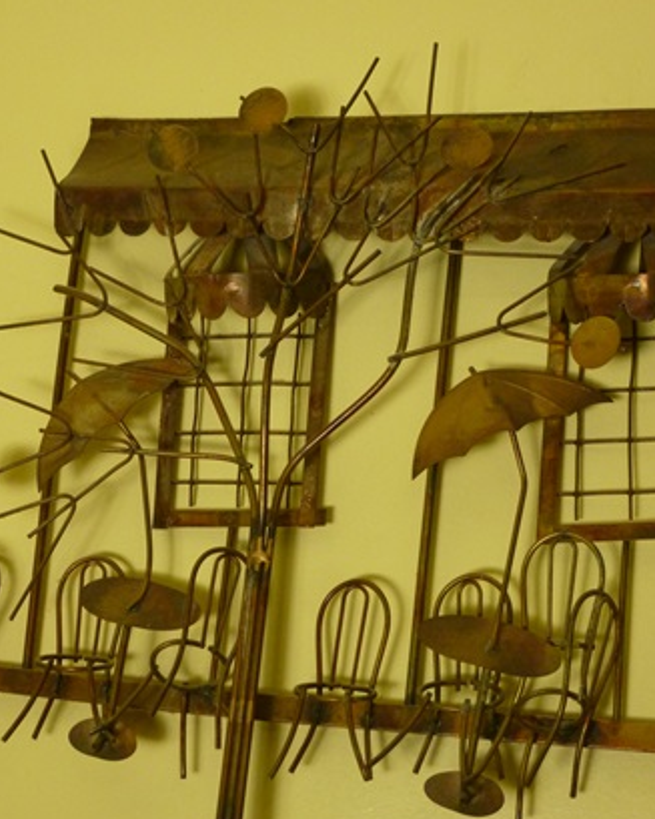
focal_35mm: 63
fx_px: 1527
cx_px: 282
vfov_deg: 29.8
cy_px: 549
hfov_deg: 24.2
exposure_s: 1/125
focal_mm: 7.9
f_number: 3.8
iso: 400
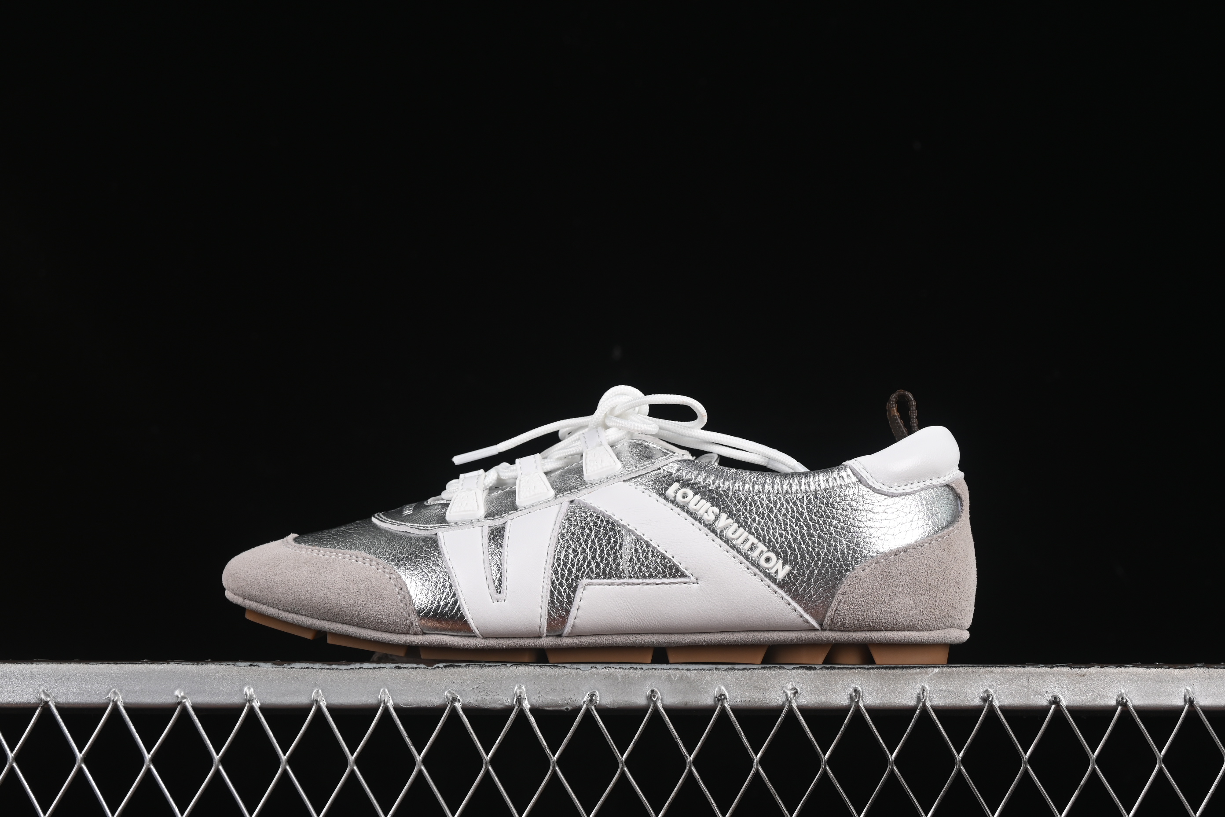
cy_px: 408
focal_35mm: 75
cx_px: 612
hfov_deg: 27.0
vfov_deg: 18.2
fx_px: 2552
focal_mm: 50
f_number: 8
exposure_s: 1/60
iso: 160
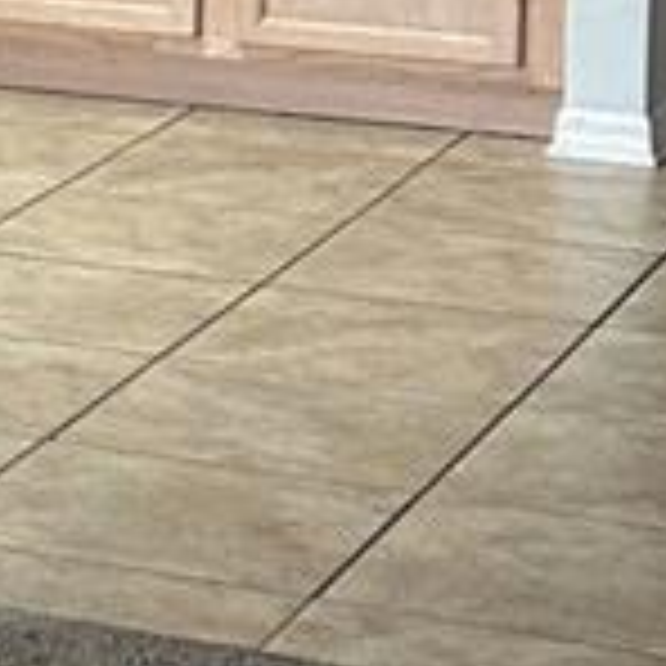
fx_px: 4049
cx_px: -1026
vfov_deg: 9.3
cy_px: -158
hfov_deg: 8.5
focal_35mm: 186
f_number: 1.5
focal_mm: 5.7
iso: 160
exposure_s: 1/60
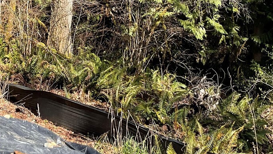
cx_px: 83
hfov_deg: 28.7
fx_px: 529
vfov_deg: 15.9
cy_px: -36
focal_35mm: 73
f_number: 1.8
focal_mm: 3
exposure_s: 1/556
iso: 16
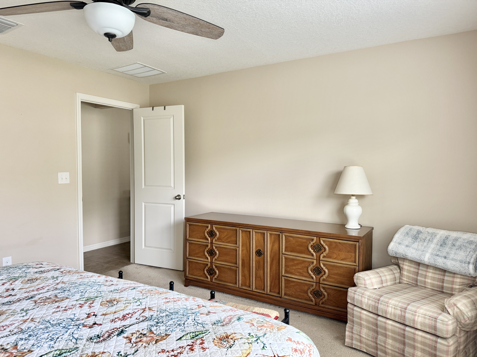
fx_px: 331
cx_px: 238
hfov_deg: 71.6
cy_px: 178
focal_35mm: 24
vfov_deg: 56.8
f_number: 1.78
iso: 200
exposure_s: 1/117
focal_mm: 6.76
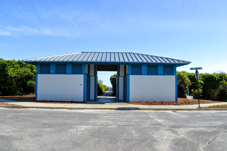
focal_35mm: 30
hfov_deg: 61.9
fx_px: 189
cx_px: 114
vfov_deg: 43.6
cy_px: 76
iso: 100
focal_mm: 20
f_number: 8
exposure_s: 1/250
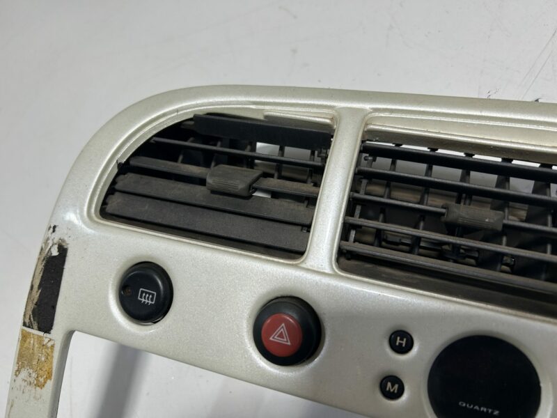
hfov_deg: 67.3
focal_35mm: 26
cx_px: 278
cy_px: 209
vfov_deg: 53.1
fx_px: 418
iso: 50
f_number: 1.5
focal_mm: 5.7
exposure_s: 1/949
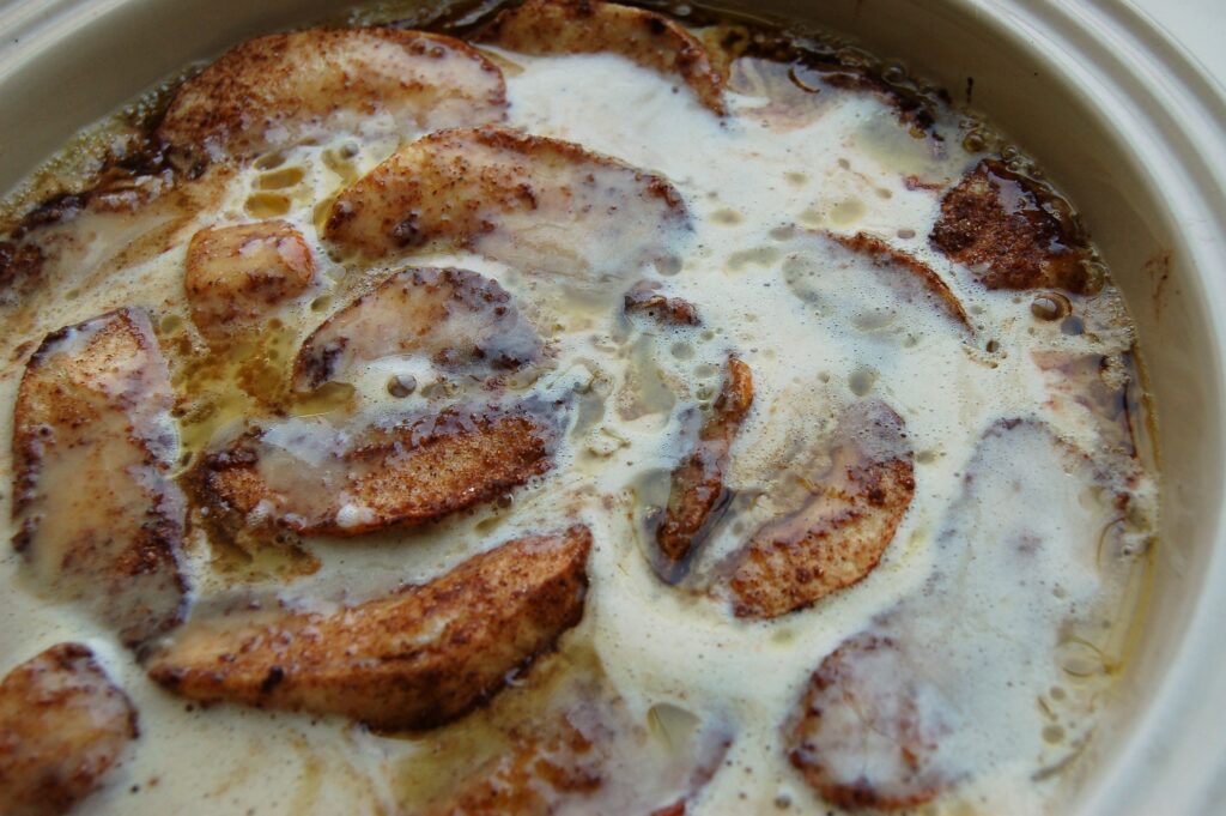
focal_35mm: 48
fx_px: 1633
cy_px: 408
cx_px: 613
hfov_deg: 41.1
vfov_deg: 28.0
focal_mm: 32
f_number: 8
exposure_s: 1/50
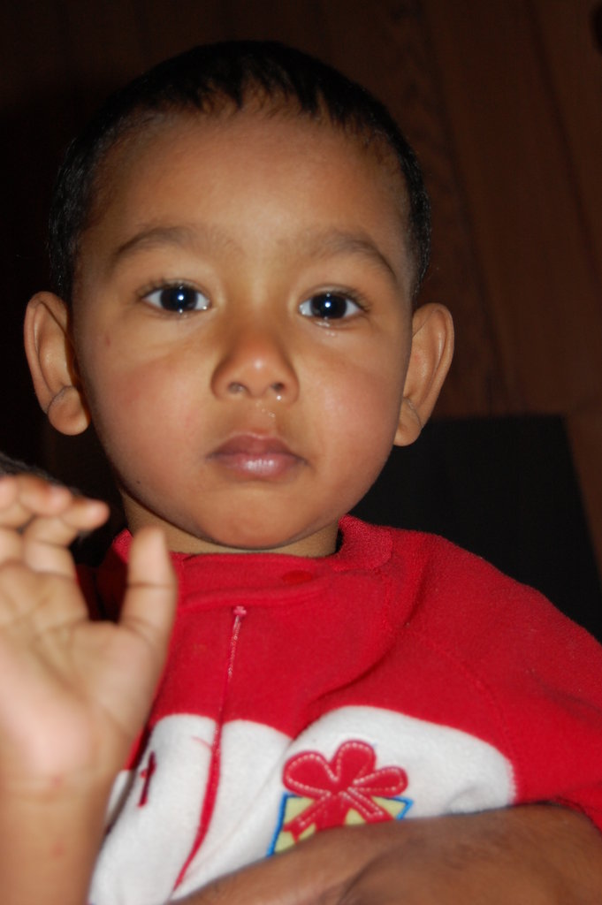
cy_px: 452
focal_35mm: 68
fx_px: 1696
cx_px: 301
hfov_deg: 20.1
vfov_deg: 29.9
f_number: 5.3
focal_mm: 45
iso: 400
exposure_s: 1/60
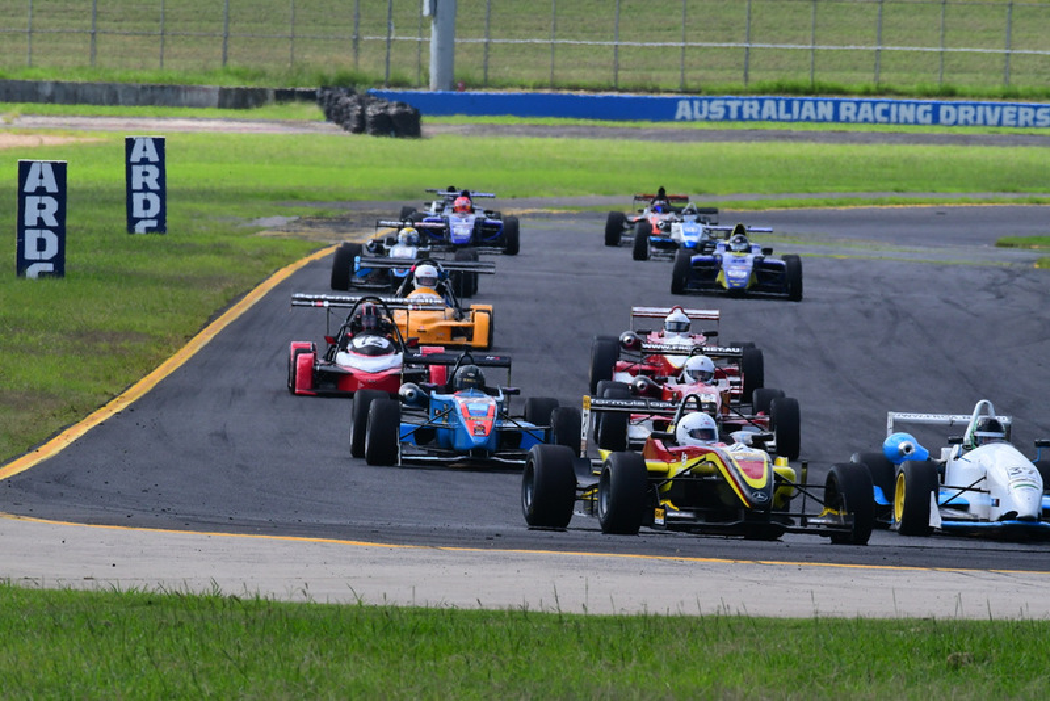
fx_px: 17505
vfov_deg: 2.3
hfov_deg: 3.4
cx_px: 525
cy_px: 350
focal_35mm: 600
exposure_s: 1/640
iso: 800
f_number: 13
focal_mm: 400
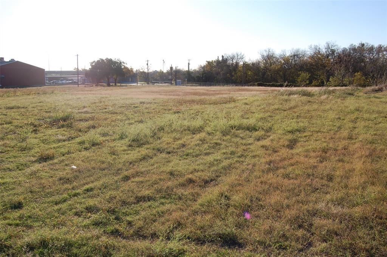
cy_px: 128
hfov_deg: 57.3
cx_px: 194
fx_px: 354
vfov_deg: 39.9
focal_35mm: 33
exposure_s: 1/320
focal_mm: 22
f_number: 9
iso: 200
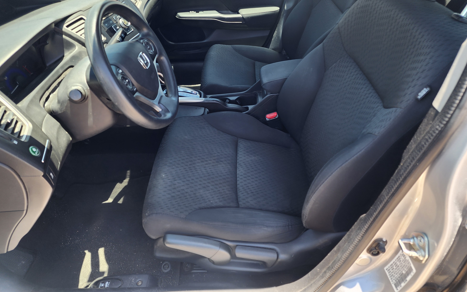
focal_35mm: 25
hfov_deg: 72.5
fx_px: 318
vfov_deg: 48.9
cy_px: 115
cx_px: 233
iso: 40
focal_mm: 6.4
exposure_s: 1/180
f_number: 1.8
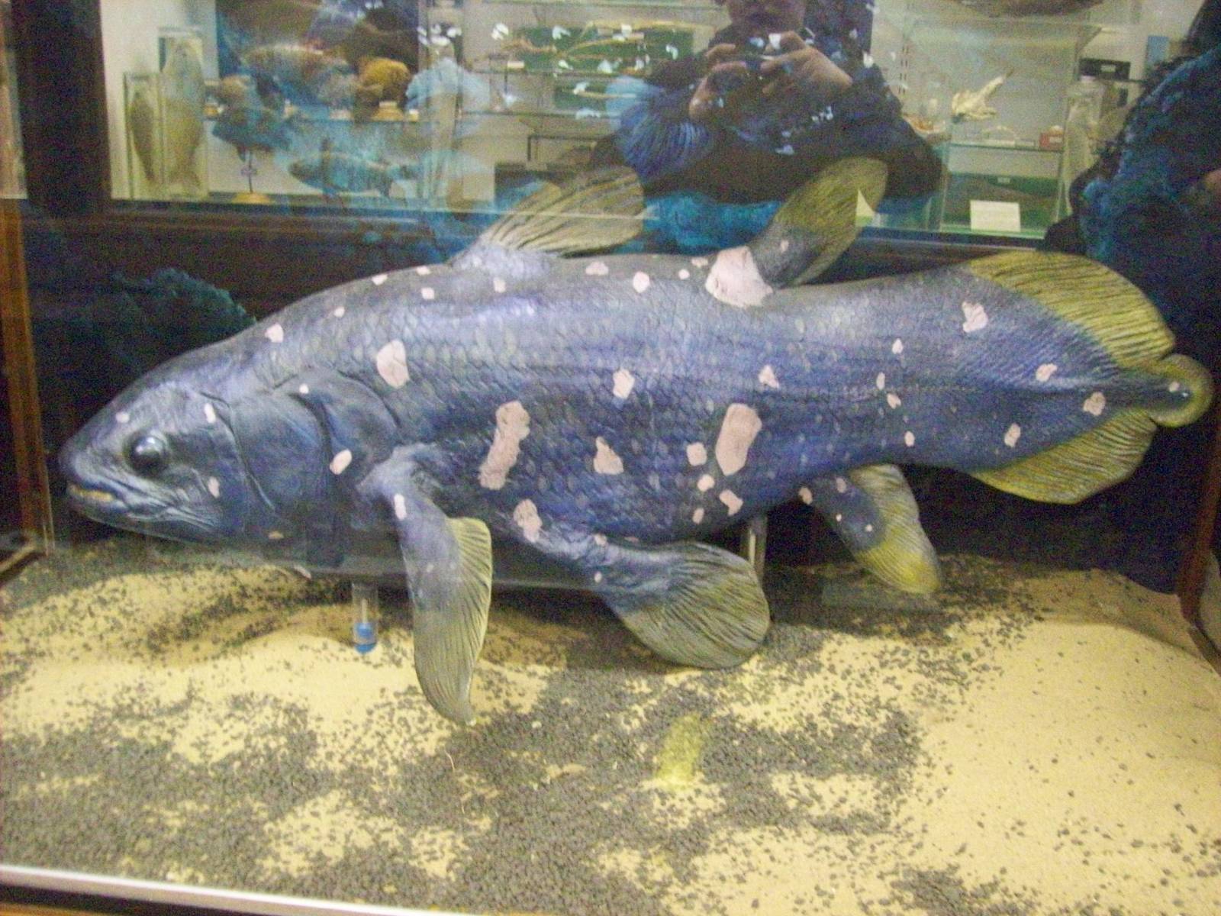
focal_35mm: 36
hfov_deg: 51.4
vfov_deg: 39.7
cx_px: 610
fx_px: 1270
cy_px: 458
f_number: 2.7
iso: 800
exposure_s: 1/8
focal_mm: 6
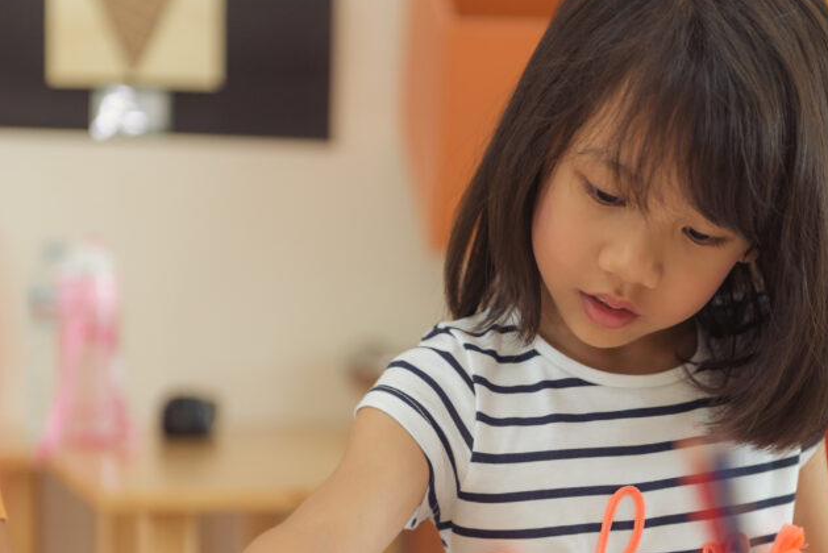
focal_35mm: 114
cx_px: 609
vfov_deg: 12.0
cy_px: 374
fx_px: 2623
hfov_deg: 17.8
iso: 640
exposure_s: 1/200
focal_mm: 70
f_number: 2.8
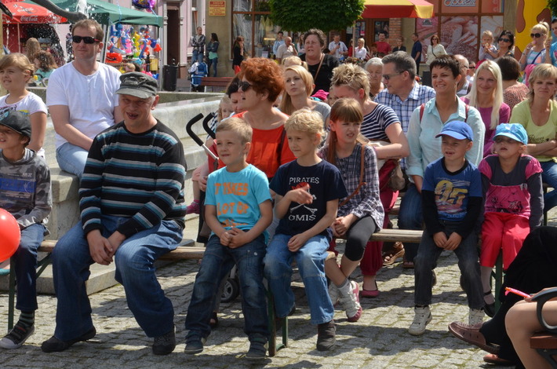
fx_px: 1436
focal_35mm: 93
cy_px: 184
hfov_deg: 22.0
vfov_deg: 14.6
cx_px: 278
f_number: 25
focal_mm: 62
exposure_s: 1/200
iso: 800
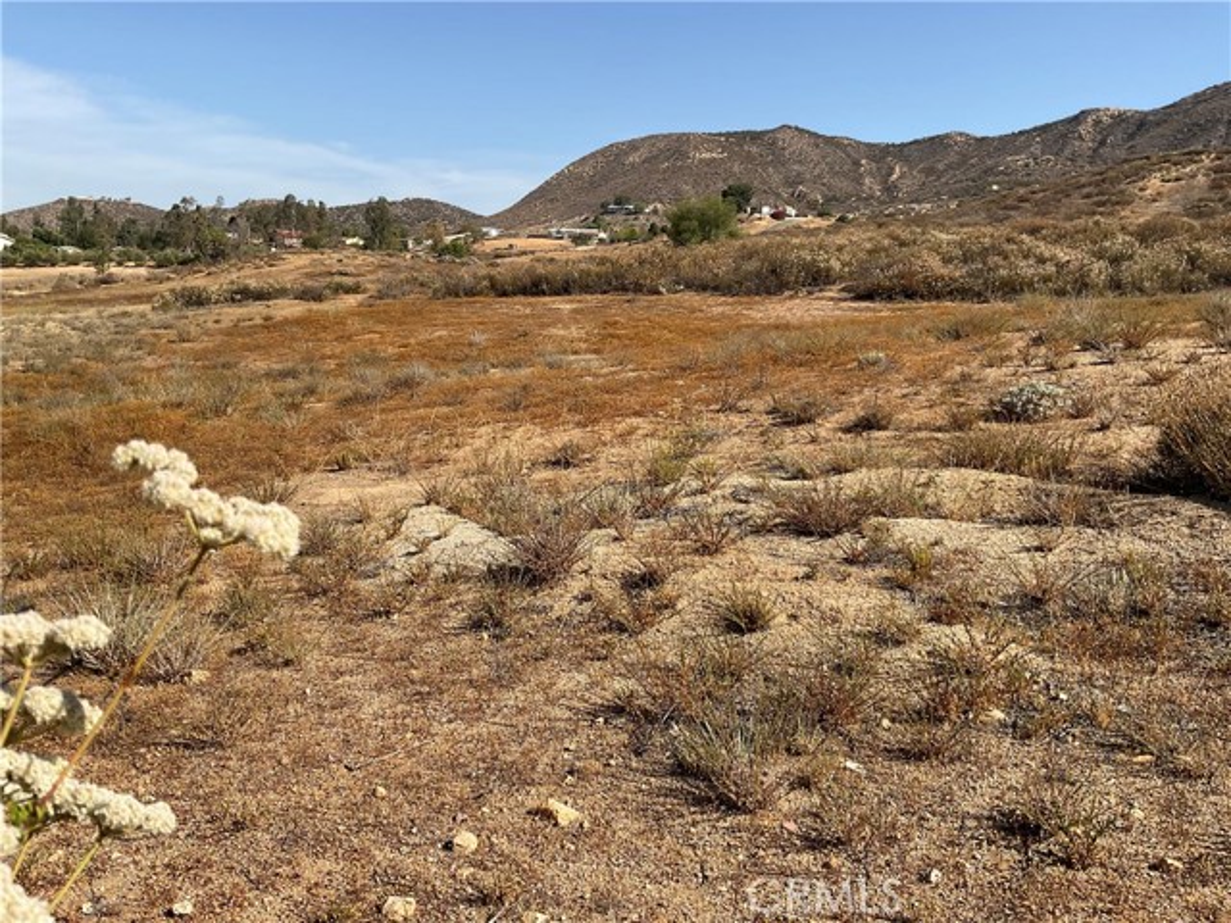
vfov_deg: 48.2
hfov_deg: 61.7
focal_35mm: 29
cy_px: 462
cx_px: 616
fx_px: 1031
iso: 16
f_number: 1.8
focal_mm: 3
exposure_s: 1/2058
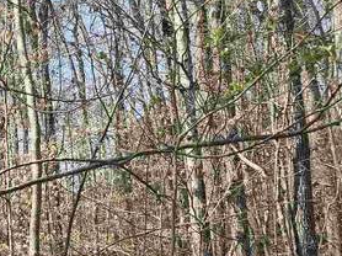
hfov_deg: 15.7
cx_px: -288
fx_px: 1046
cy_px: 169
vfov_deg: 13.9
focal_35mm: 106
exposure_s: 1/363
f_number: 1.7
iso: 12
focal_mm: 6.3
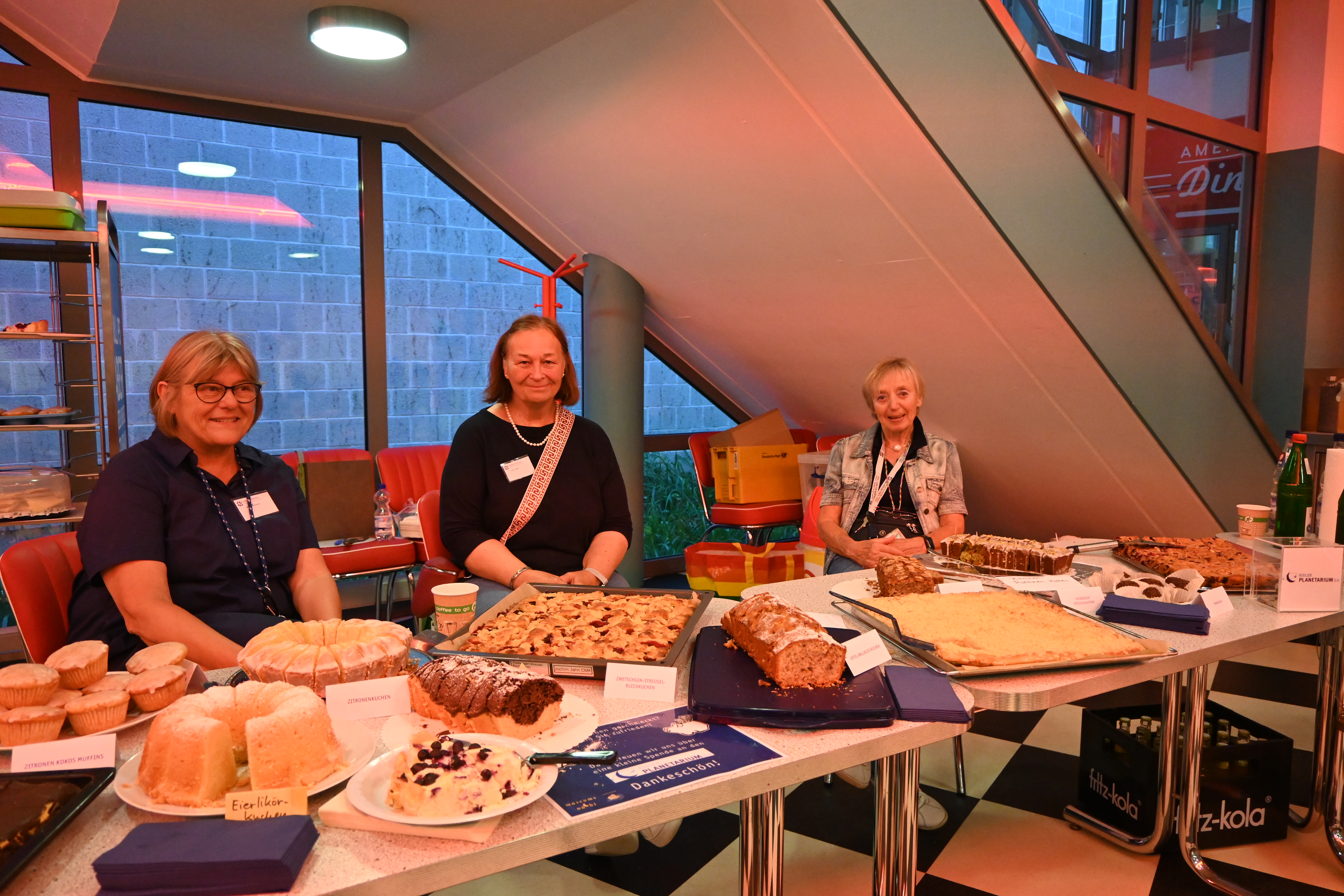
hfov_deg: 70.4
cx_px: 672
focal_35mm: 26
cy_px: 448
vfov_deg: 50.4
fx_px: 952
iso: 3200
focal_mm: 17
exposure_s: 1/125
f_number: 3.5
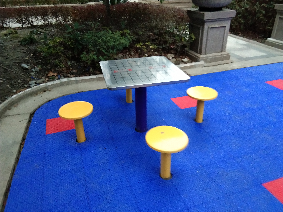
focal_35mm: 31
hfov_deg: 58.4
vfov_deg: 45.4
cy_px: 106
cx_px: 142
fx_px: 253
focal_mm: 3.69
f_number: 2.2
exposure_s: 1/25
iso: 640
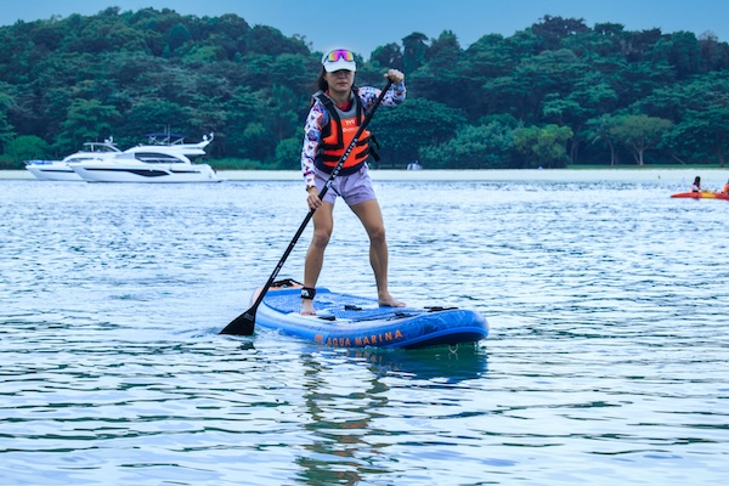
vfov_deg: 25.8
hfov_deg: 37.9
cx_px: 364
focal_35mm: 52
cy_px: 243
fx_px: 1063
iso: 100
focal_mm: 35
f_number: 4.5
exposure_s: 1/160
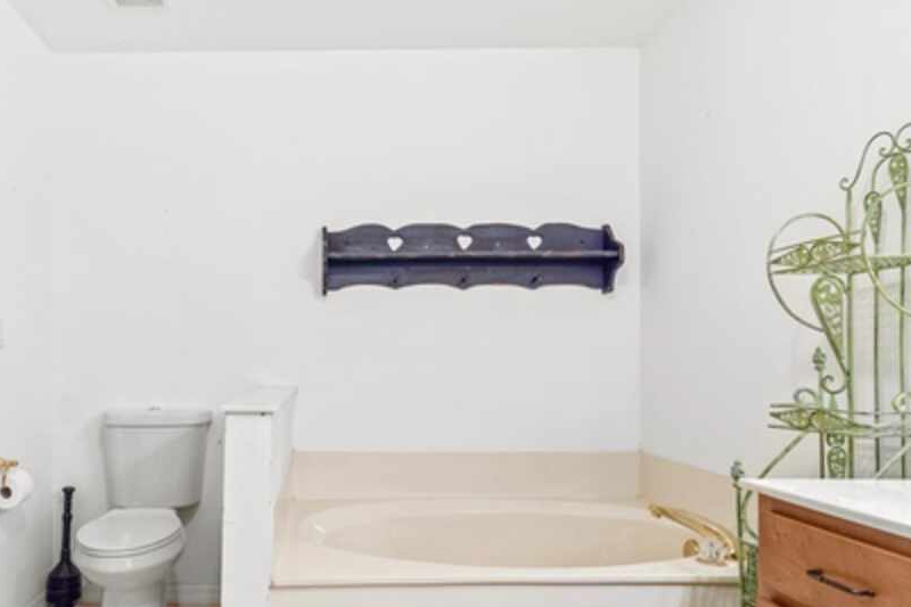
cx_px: 326
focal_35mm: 24
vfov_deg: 53.1
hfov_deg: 72.2
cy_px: 303
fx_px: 607
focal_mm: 10
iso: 100
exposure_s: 1
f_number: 8
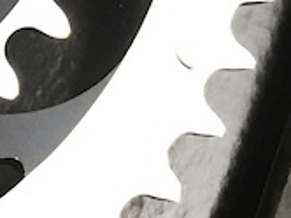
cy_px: -51
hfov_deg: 13.4
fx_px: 1175
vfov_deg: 10.4
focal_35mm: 140
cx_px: -135
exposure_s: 1/30
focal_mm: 4.15
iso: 64
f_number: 2.2
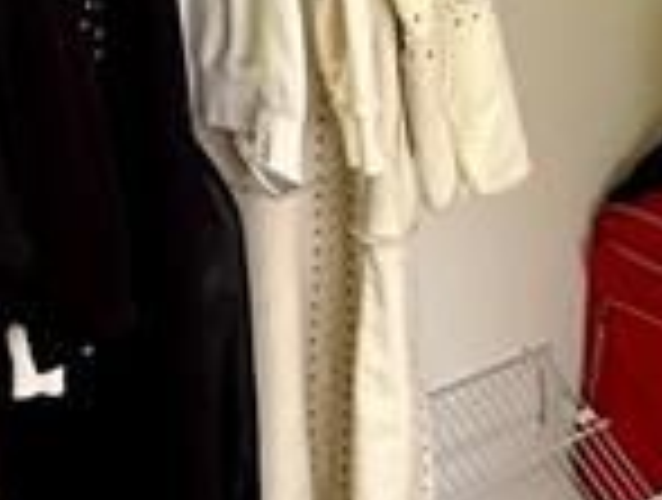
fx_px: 1457
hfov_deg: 25.6
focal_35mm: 76
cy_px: -221
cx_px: 311
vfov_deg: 17.7
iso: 640
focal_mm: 2.22
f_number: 2.2
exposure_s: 1/60
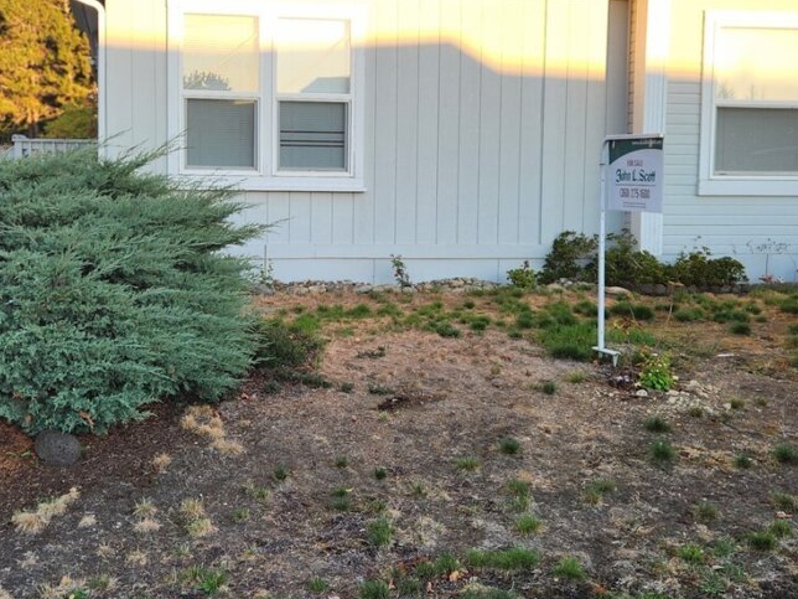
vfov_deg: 29.1
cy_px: 260
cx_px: 333
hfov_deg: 38.1
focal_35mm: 50
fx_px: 1153
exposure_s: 1/205
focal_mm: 5.4
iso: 20
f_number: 1.8
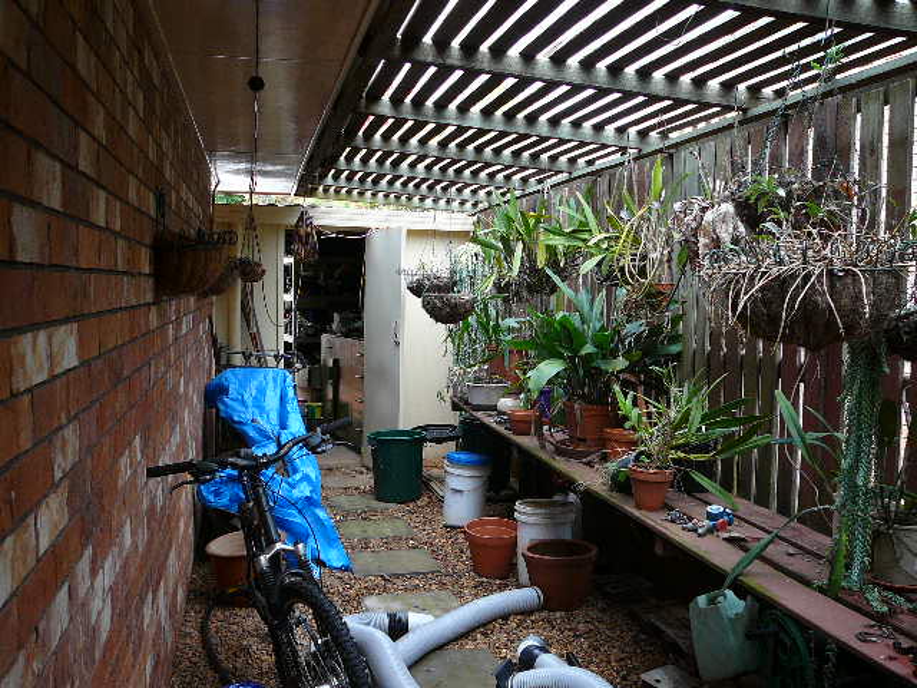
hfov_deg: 52.6
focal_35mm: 35
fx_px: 927
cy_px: 344
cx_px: 458
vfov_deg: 40.7
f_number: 2.8
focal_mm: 5.2
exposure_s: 1/80
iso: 80
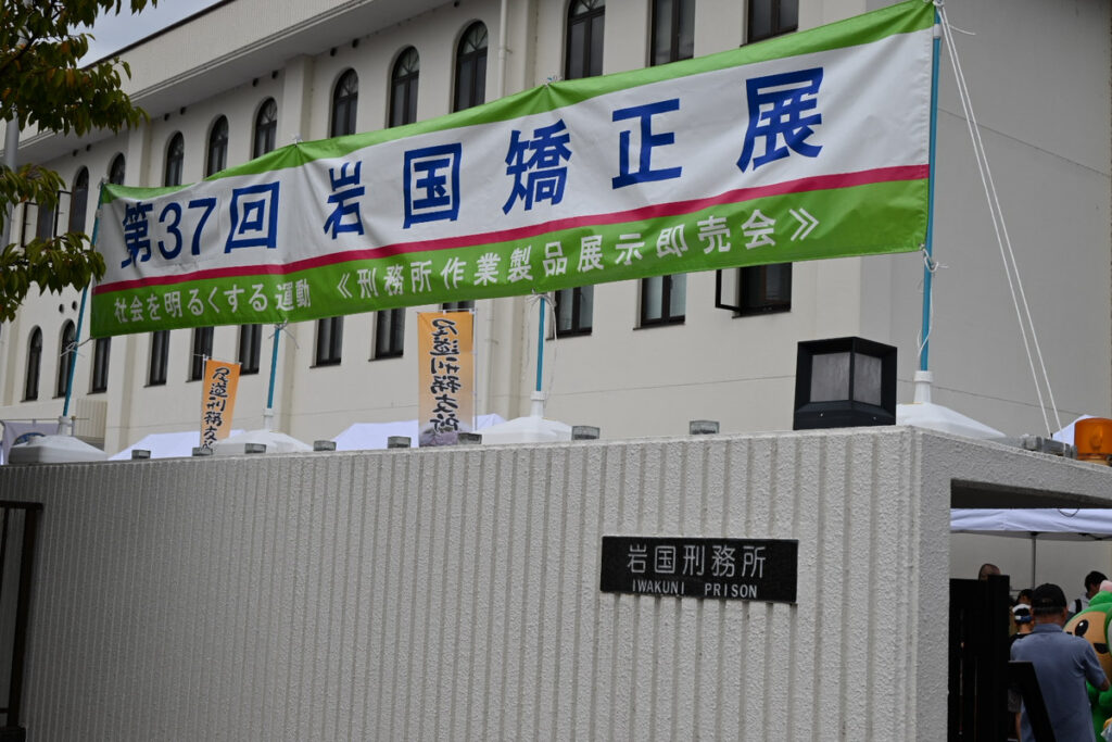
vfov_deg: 28.1
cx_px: 556
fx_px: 1483
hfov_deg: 41.1
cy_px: 371
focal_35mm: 48
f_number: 9
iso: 100
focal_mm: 48
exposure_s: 1/640
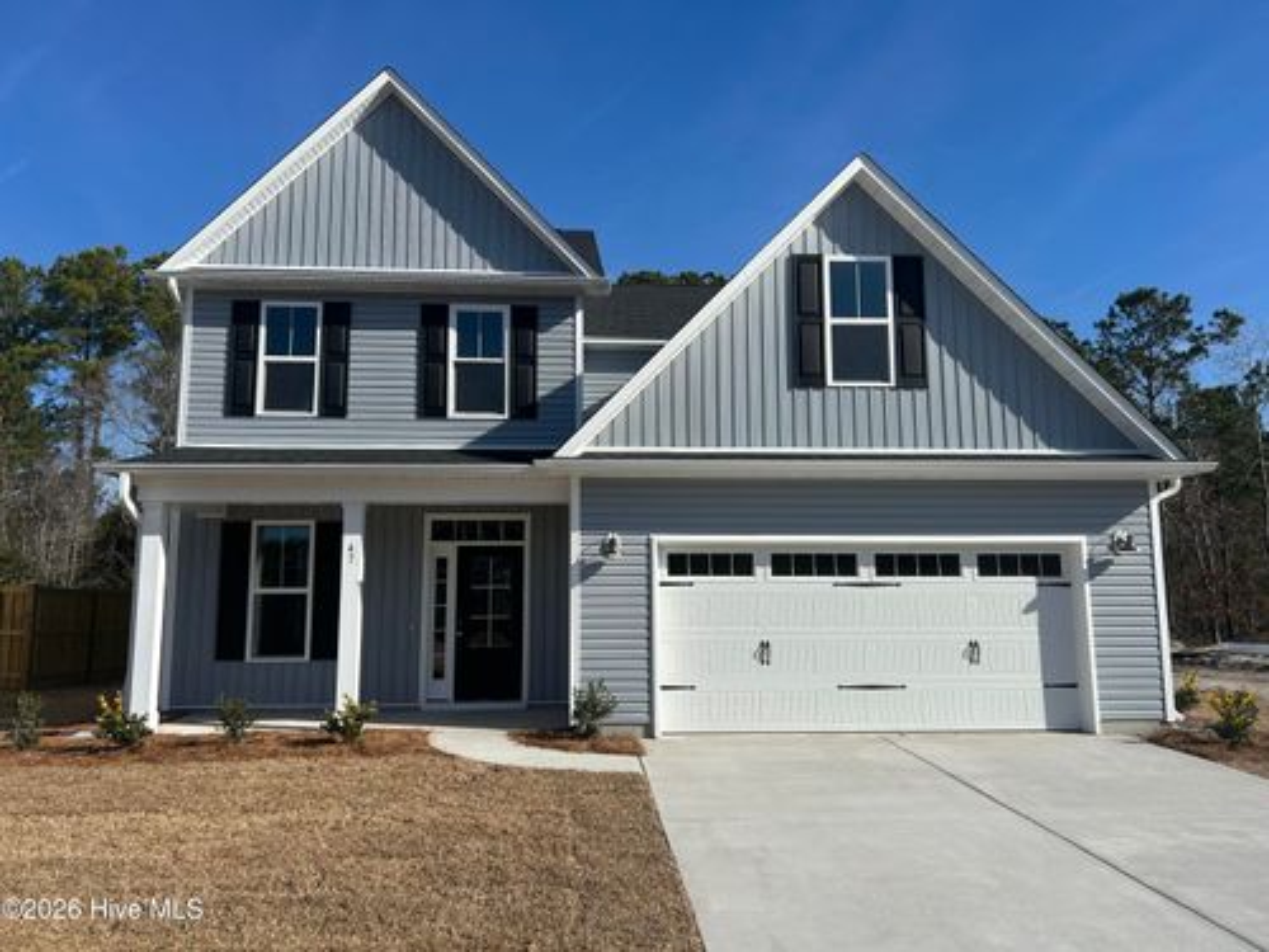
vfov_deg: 53.1
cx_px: 634
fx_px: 953
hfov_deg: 67.3
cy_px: 476
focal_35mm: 26
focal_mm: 5.7
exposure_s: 1/5882
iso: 50
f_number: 1.5
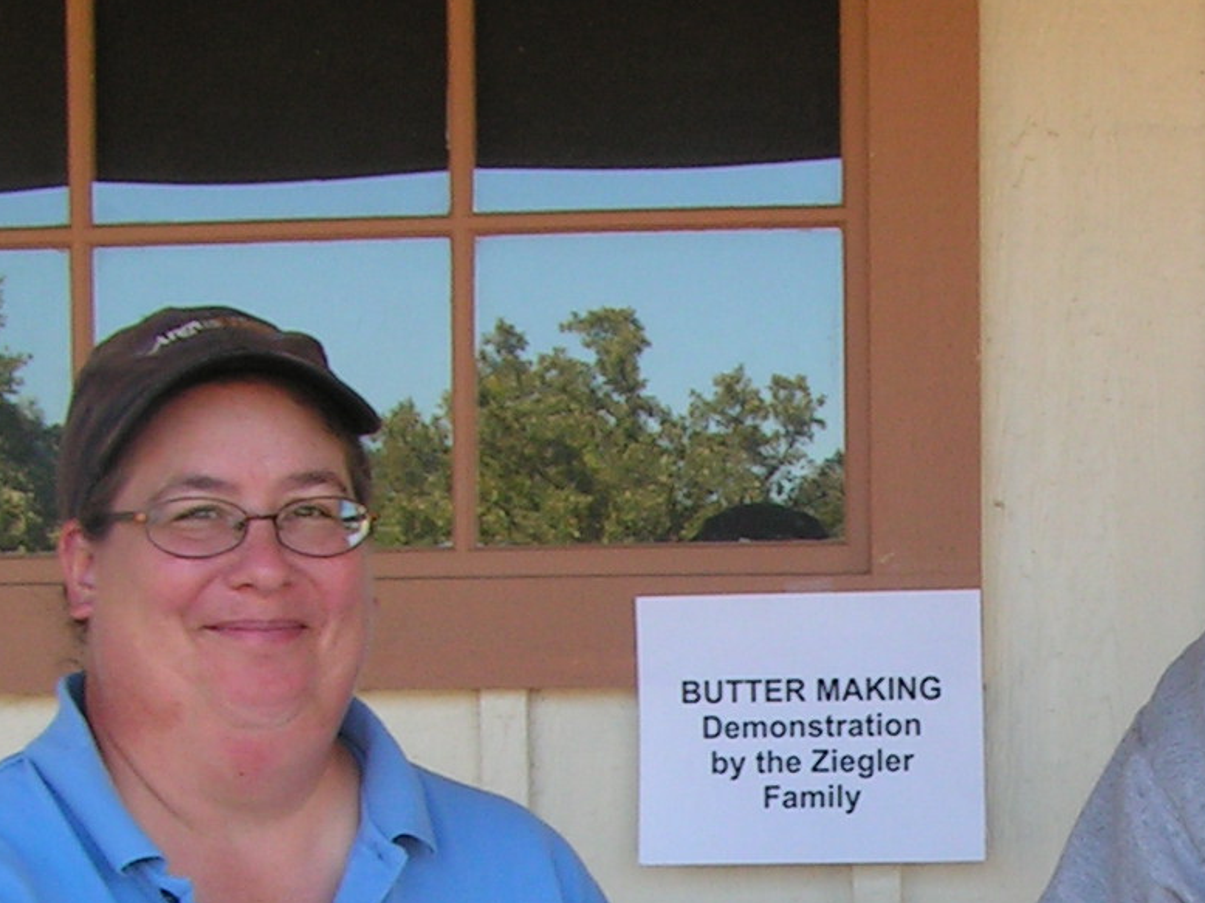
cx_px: 1149
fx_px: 3863
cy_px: 993
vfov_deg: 13.1
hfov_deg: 17.4
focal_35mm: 111
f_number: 5
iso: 50
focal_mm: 6.3
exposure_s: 1/50
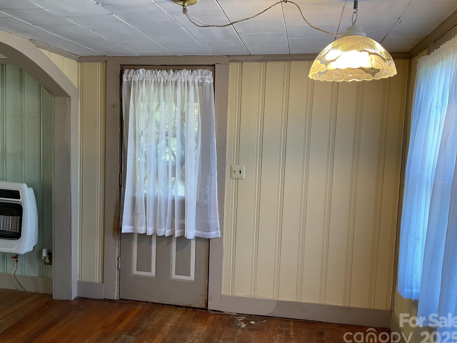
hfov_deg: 58.3
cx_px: 234
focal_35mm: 31
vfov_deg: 45.4
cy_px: 175
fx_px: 409
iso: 64
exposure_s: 1/60
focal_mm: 3
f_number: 1.8
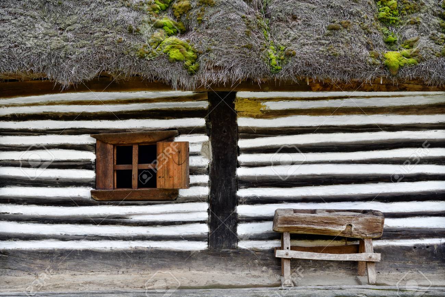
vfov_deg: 22.6
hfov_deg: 33.4
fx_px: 742
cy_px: 148
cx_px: 222
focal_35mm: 60
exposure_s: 1/250
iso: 100
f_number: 4
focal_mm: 60
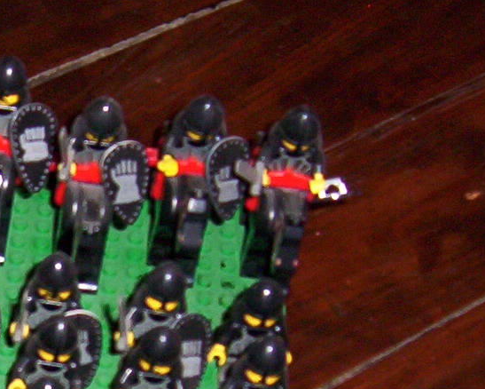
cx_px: -150
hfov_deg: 17.2
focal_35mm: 105
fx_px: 1508
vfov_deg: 14.4
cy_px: 411
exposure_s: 1/30
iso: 140
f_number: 2.76
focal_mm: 5.54
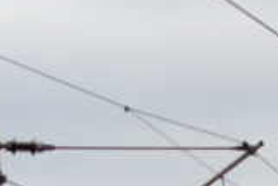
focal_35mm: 716
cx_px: 401
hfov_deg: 2.9
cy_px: 434
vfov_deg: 1.9
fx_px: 5541
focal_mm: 75
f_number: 7.1
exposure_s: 1/640
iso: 200
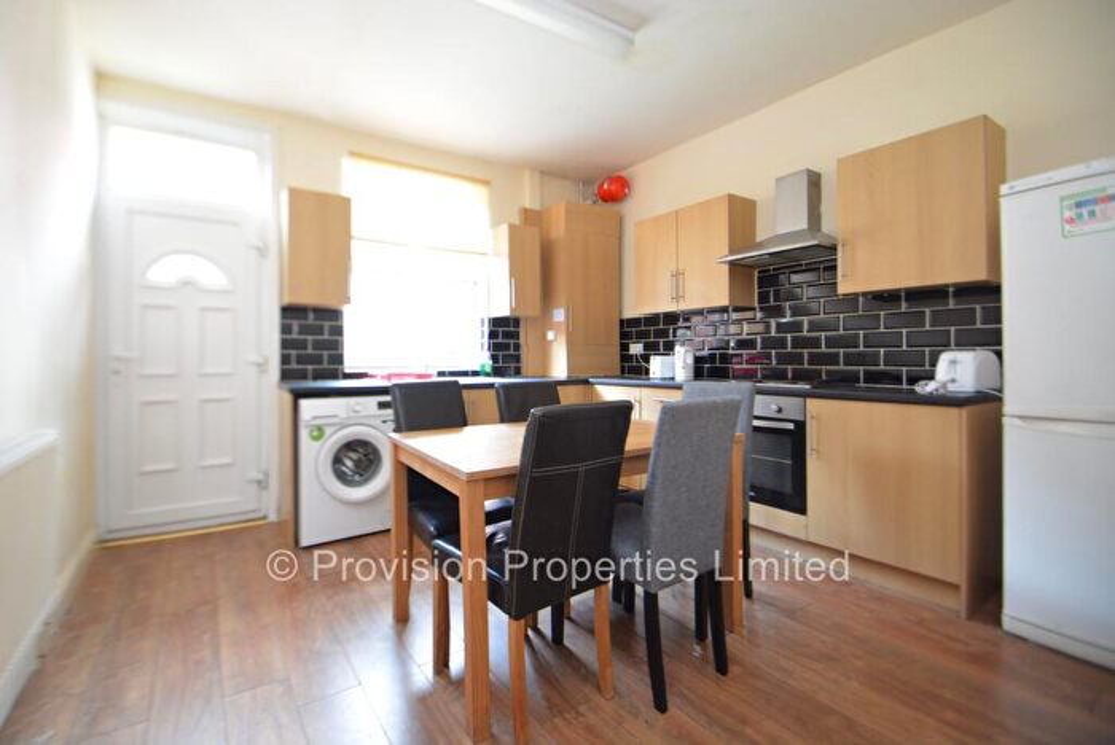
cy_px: 372
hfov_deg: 100.3
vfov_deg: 77.4
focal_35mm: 15
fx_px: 465
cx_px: 558
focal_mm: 10
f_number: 3.5
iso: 1100
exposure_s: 1/30
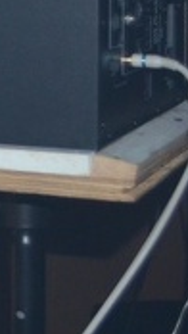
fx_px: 1514
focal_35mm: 171
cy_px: -6
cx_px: -485
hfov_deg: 6.2
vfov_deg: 12.4
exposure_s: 1/30
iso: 800
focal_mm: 24
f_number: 4
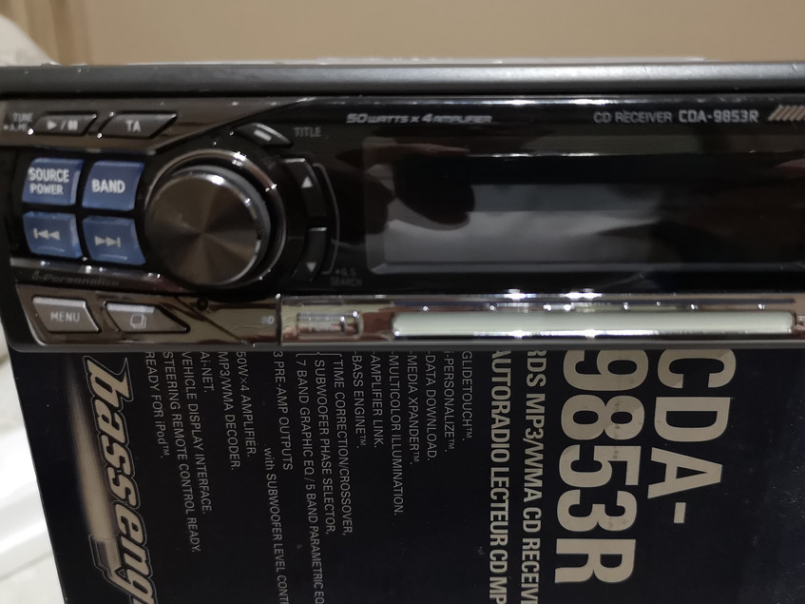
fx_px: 791
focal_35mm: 34
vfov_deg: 41.6
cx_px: 454
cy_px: 361
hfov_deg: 53.8
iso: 640
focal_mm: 3.95
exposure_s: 1/50
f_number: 1.8
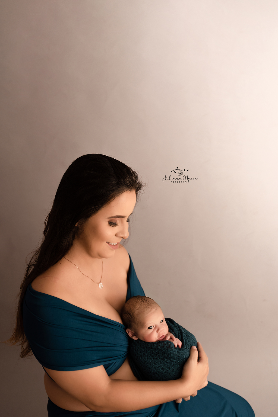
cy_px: 208
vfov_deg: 54.4
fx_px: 405
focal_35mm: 35
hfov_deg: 37.9
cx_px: 139
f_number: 3.5
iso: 400
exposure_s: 1/100
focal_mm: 35
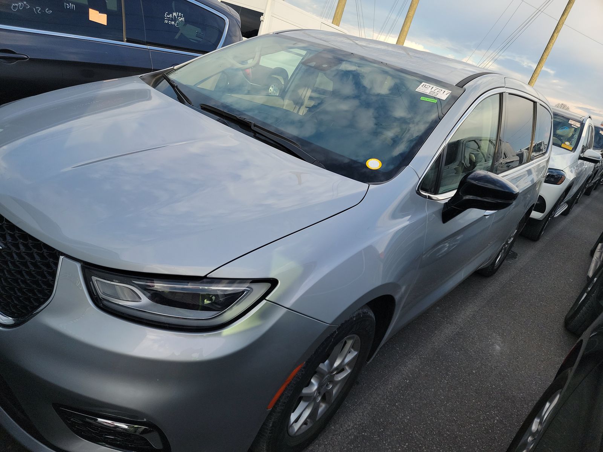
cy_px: 226
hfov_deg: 71.6
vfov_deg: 56.8
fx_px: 418
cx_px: 302
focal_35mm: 24
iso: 50
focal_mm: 6.7
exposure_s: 1/256
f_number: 1.8
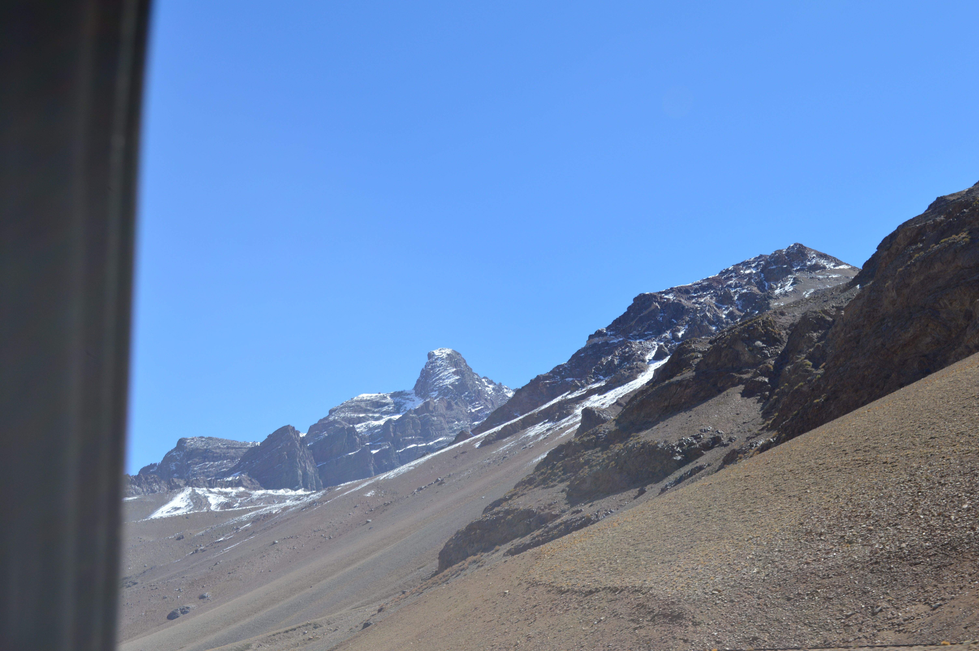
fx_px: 1304
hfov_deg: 41.1
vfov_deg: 28.0
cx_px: 490
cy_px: 326
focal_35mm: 48
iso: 100
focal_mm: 32
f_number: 7.1
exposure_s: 1/200
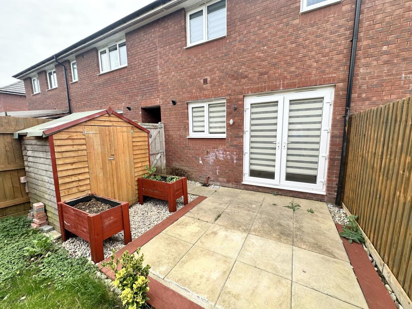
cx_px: 206
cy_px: 154
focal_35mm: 14
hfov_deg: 102.1
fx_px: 167
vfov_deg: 85.7
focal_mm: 2.22
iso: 40
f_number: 2.2
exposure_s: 1/456
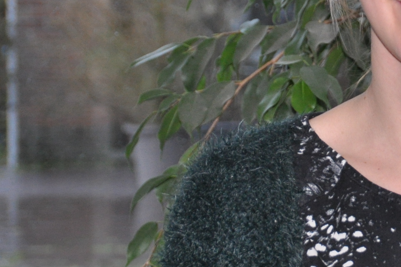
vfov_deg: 6.5
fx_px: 2326
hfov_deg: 9.6
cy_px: 39
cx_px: 558
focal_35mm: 209
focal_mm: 50
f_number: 4.8
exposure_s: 1/60
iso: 800
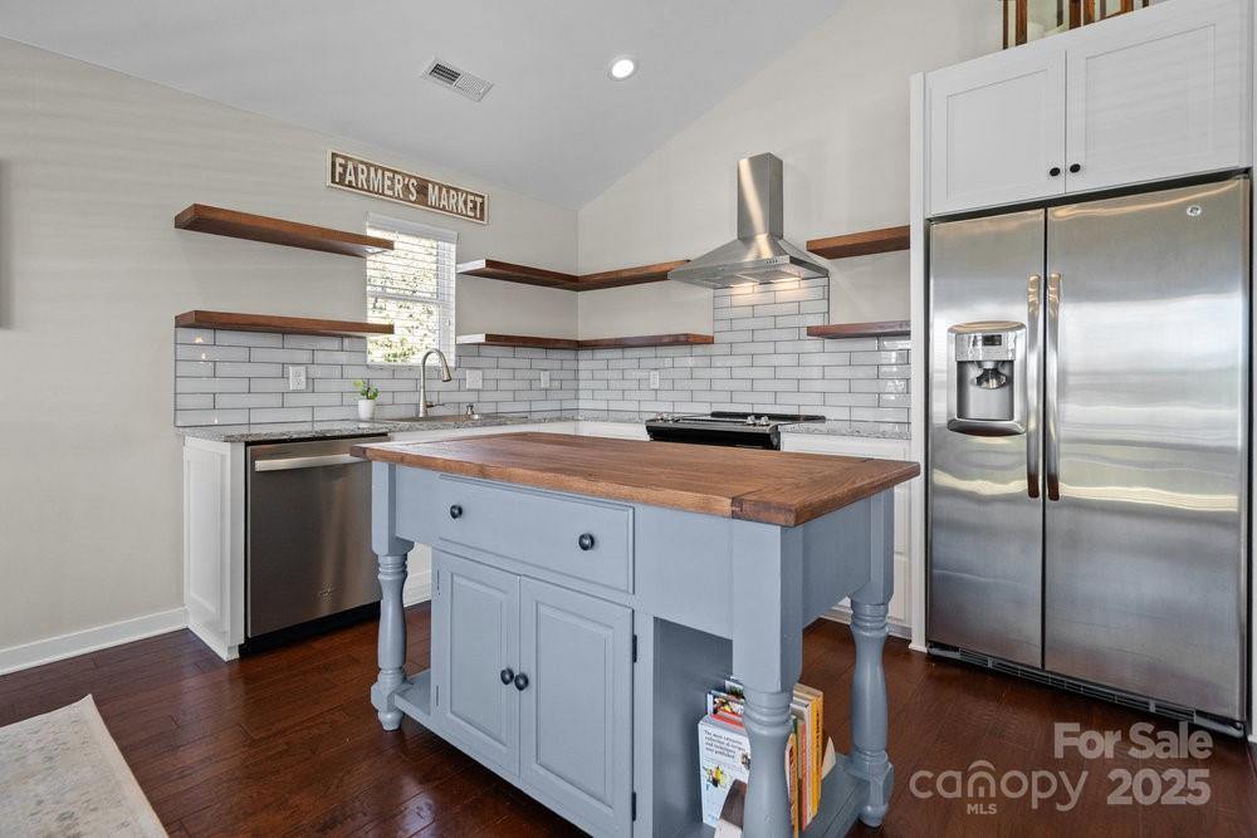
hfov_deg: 96.7
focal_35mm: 16
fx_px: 559
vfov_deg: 73.8
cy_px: 419
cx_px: 628
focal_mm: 16
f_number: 4
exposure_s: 1/160
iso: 1000
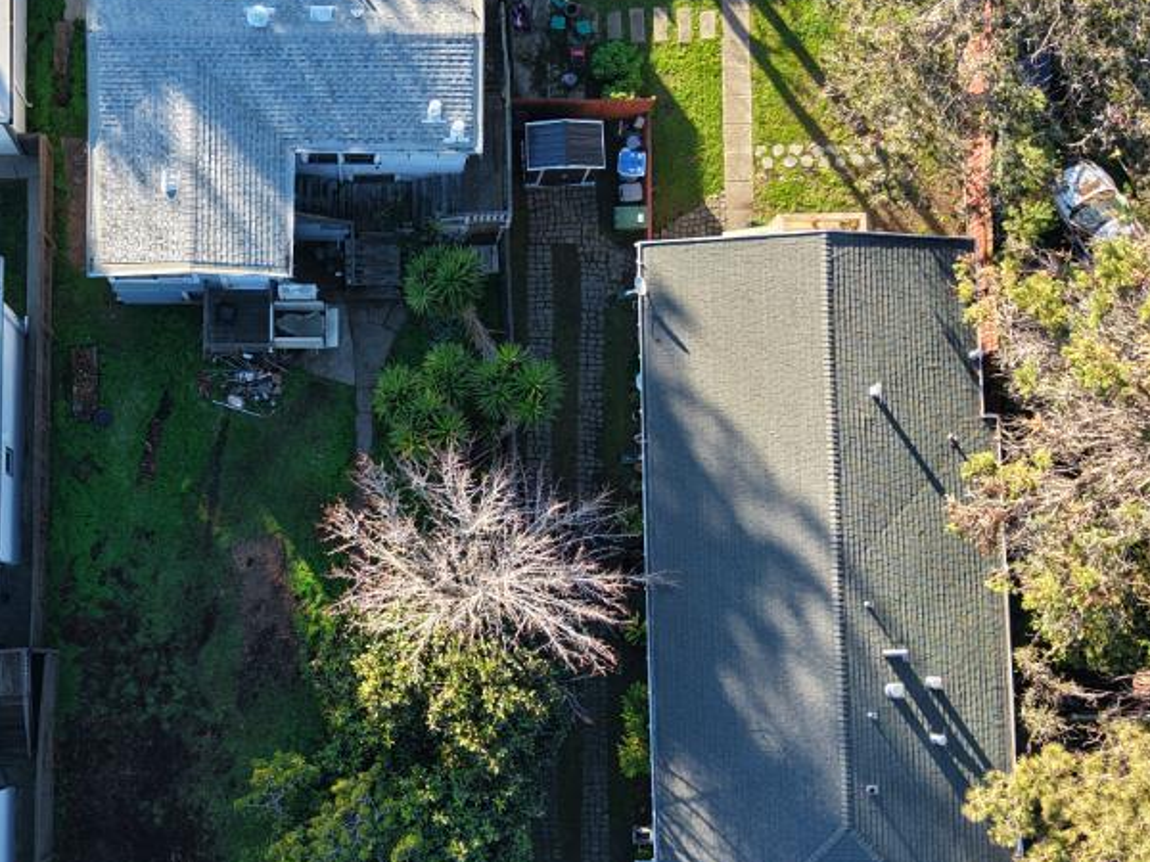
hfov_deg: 31.9
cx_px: 393
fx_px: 1993
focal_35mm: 60
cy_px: 466
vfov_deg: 24.4
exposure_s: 1/350
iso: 100
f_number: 1.8
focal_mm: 8.67
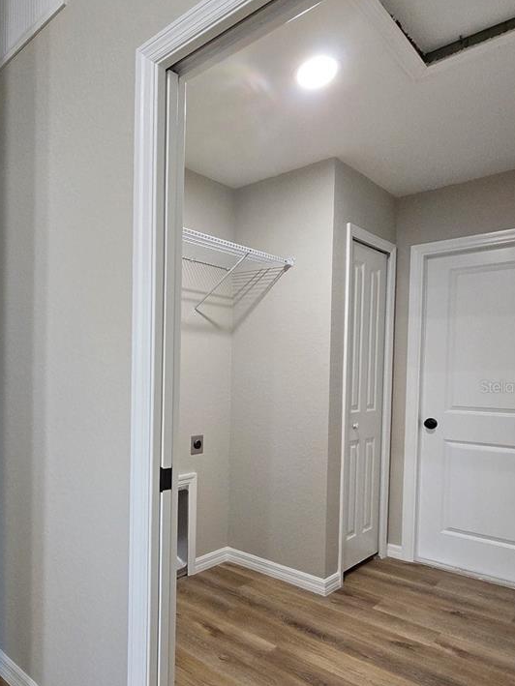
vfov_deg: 76.0
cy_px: 386
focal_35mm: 22
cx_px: 113
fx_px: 436
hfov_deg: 57.2
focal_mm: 2.2
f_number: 2.2
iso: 320
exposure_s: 1/60
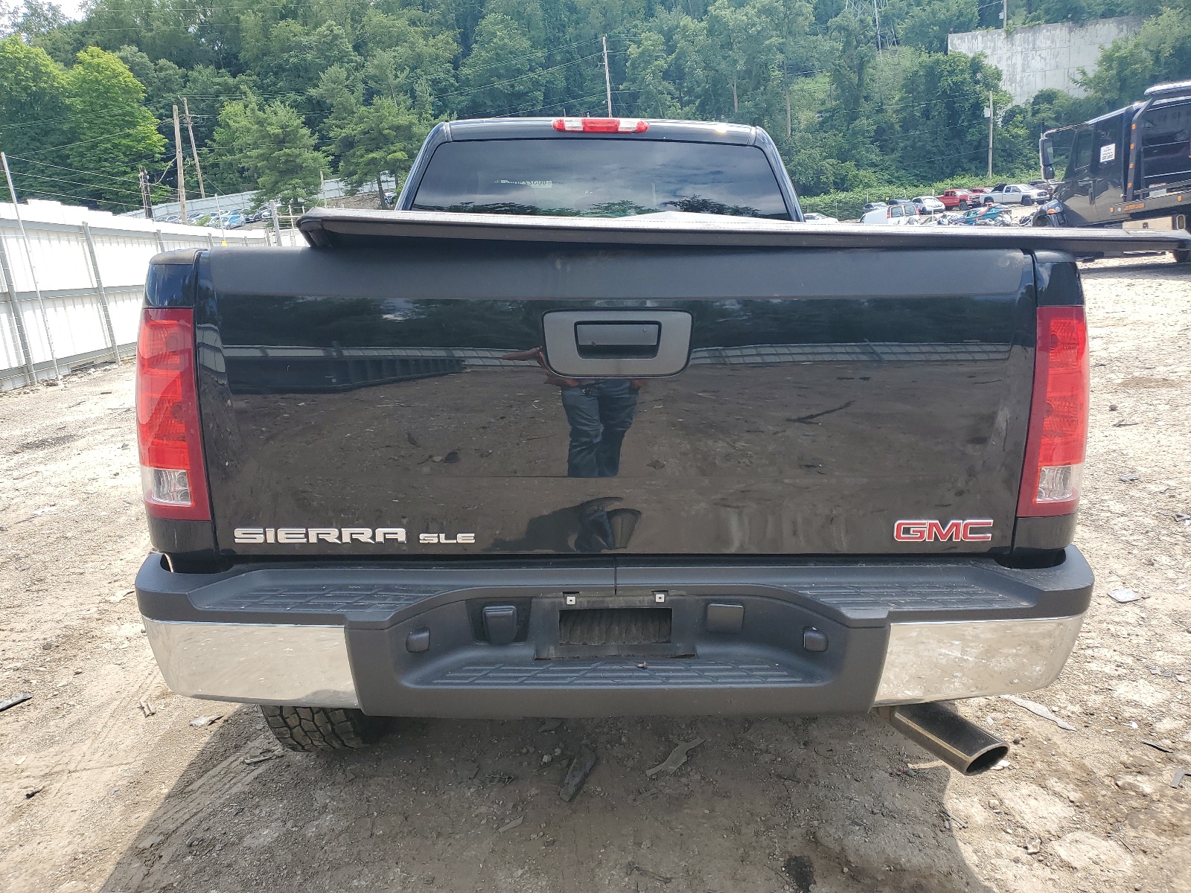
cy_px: 446
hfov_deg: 67.3
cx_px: 596
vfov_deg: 53.1
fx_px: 895
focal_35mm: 26
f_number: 1.5
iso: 50
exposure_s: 1/1111
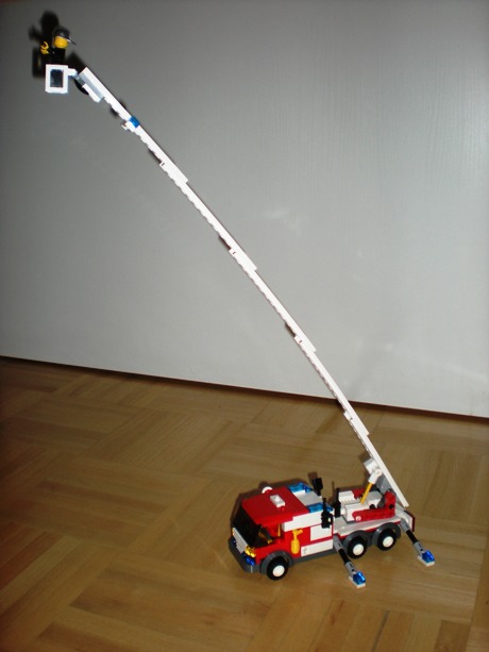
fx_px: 715
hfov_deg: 37.7
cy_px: 326
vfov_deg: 49.0
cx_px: 244
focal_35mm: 38
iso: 64
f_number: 3.1
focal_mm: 6.3
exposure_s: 1/60
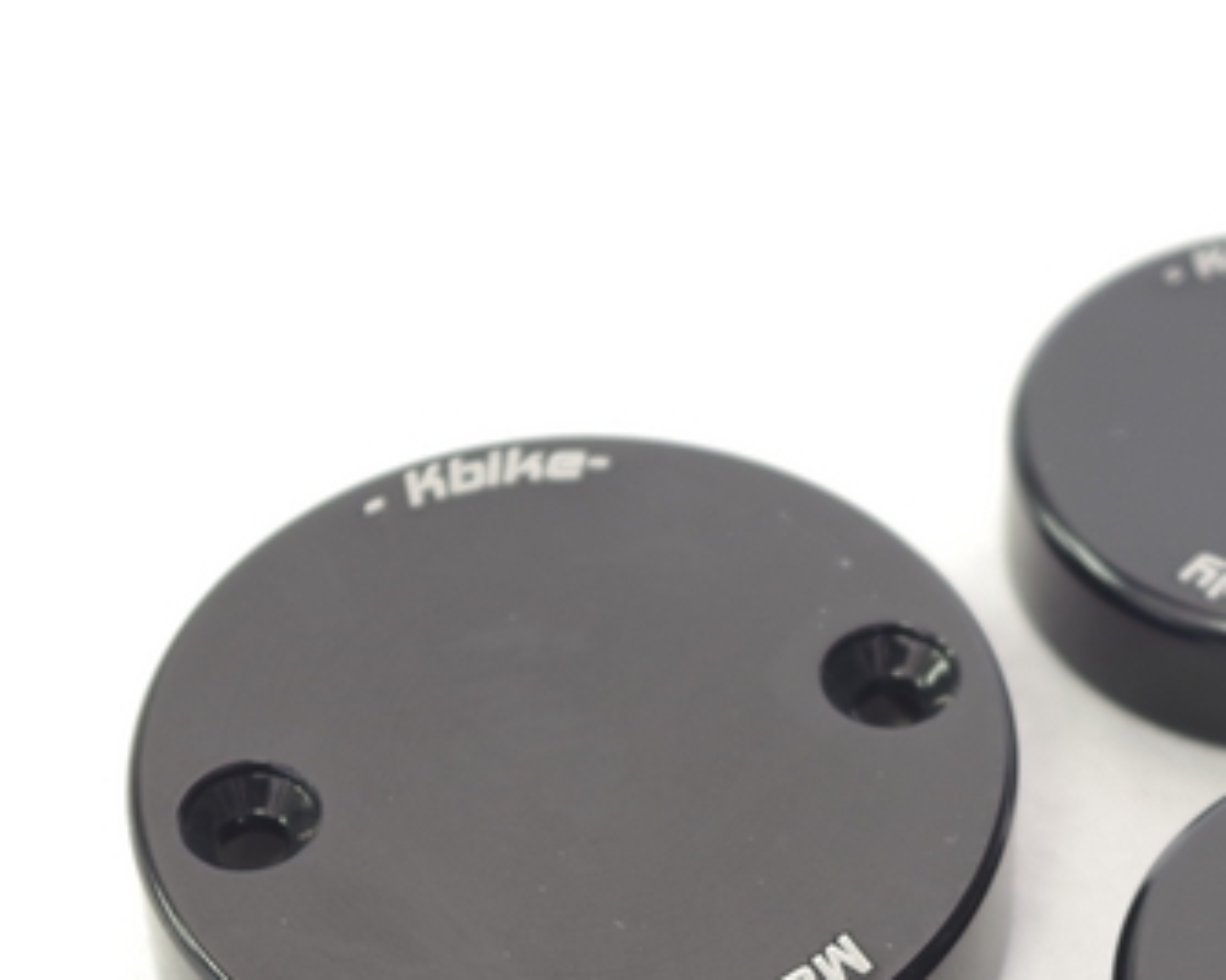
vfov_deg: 12.4
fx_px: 4498
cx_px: 863
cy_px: 763
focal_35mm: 124
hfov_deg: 15.5
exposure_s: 1/3.33
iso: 100
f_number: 4
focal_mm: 30.63
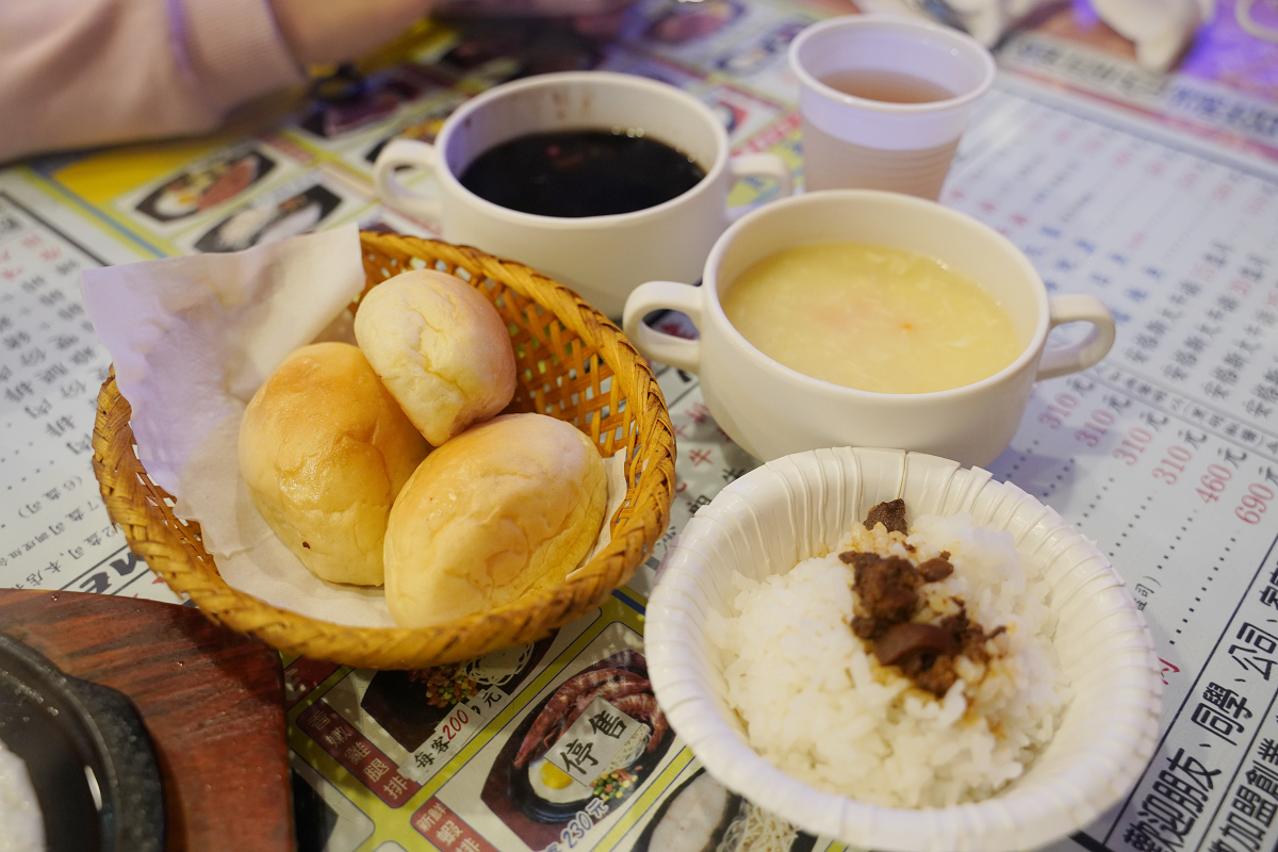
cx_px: 639
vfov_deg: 41.1
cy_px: 426
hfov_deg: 58.7
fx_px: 1136
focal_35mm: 32
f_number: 4
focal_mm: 32
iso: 1600
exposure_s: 1/60
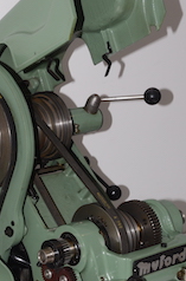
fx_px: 804
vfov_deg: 19.8
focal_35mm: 103
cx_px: 46
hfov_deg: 13.2
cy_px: 187
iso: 800
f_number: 14
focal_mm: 40
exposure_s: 1/60
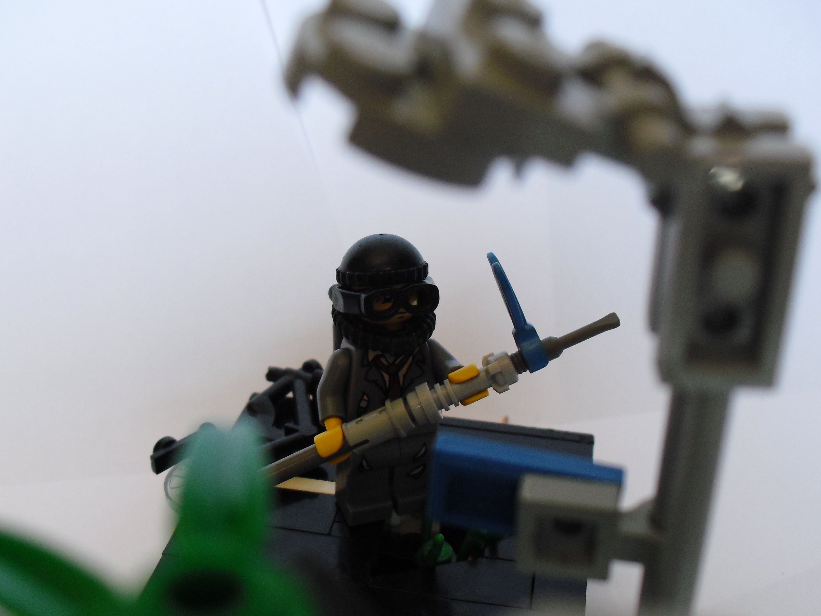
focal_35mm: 43
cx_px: 406
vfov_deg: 33.6
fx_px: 1020
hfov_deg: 43.8
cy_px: 342
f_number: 3.1
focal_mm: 6.3
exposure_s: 1/100
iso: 200
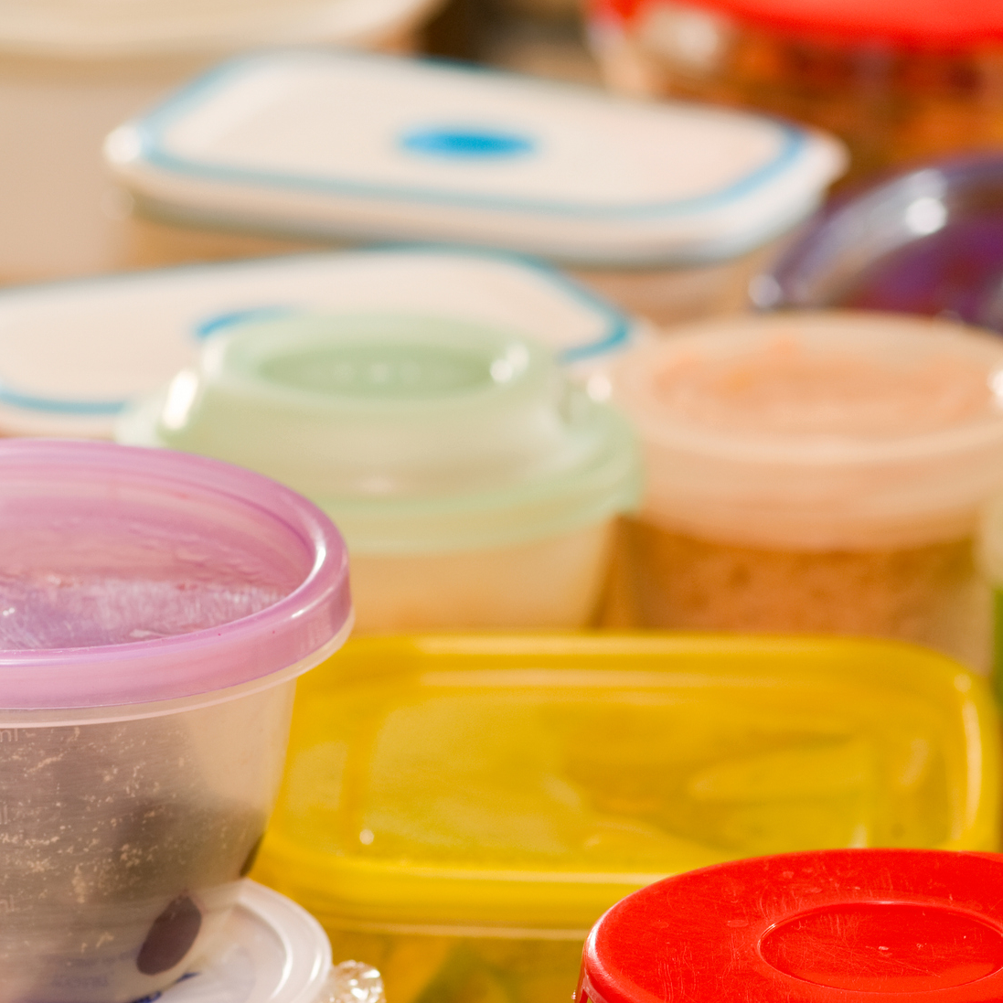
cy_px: 618
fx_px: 8485
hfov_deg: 6.8
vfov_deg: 6.8
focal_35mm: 259
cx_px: 368
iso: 100
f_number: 5.6
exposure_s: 2
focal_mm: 105
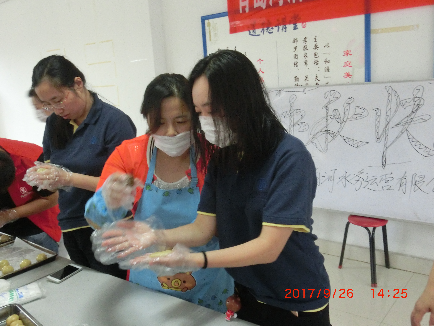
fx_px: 414
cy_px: 163
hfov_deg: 55.4
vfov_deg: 42.9
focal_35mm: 33
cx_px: 217
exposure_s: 1/20
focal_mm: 5.93
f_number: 3.7
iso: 800
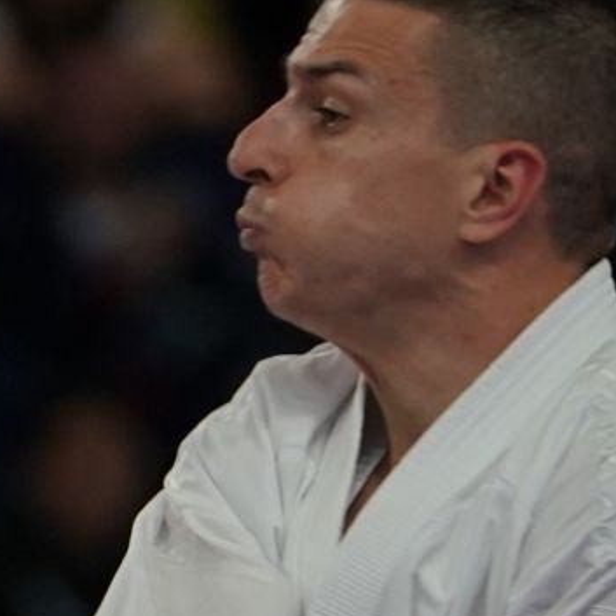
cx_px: -297
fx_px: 20999
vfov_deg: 1.7
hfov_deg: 1.7
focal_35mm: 1043
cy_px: 878
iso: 1000
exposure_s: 1/1000
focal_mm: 161
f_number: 2.8
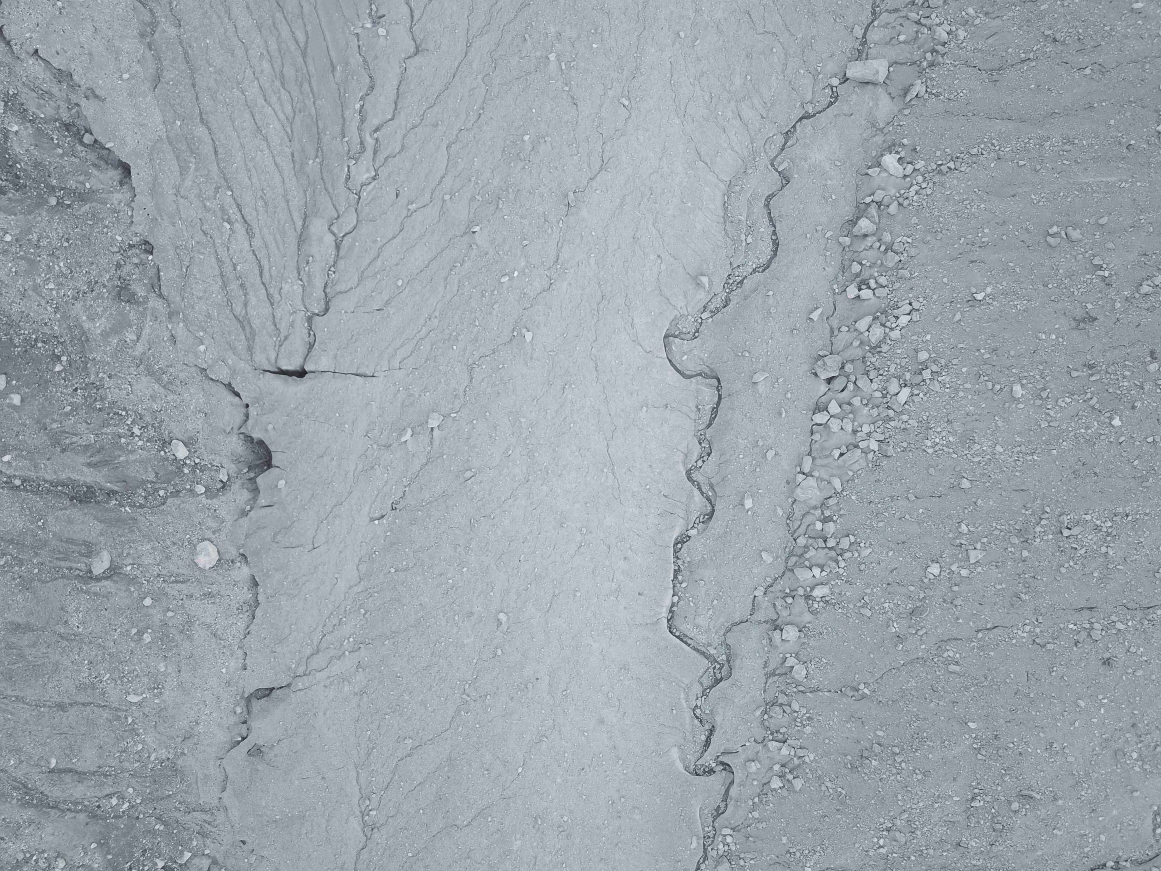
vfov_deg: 53.1
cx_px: 580
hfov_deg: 67.3
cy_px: 436
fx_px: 872
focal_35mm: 26
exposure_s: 1/113
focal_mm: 4.73
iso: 100
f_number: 2.2
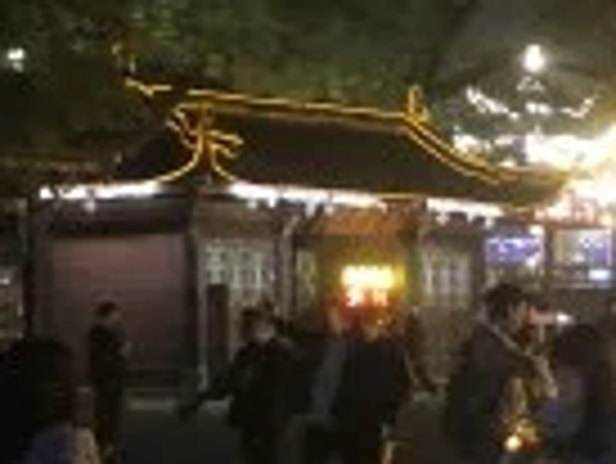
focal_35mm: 163
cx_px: 1745
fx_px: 2903
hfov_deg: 9.8
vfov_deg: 9.1
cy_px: 216
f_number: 1.8
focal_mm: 4
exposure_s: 1/7
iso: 80
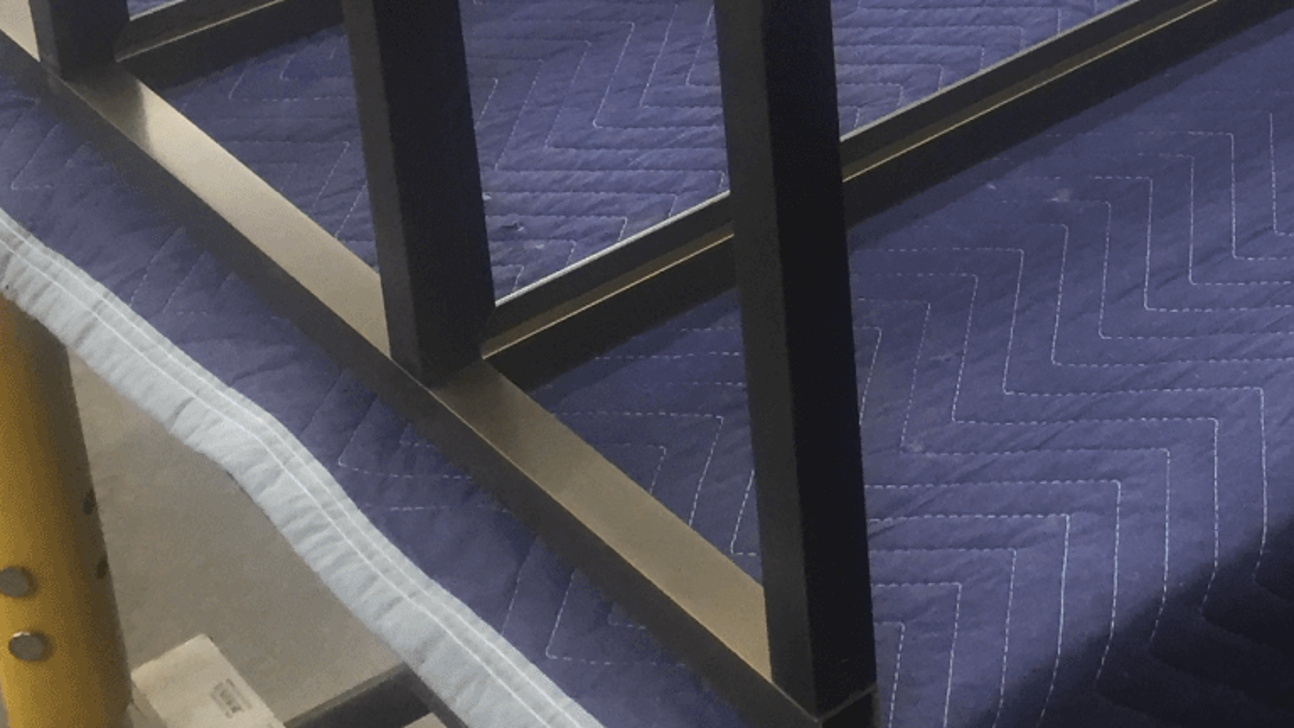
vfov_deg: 14.3
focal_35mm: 79
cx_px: 1277
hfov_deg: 25.6
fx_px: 2711
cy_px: -352
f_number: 2.2
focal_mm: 4.15
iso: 80
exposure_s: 1/30
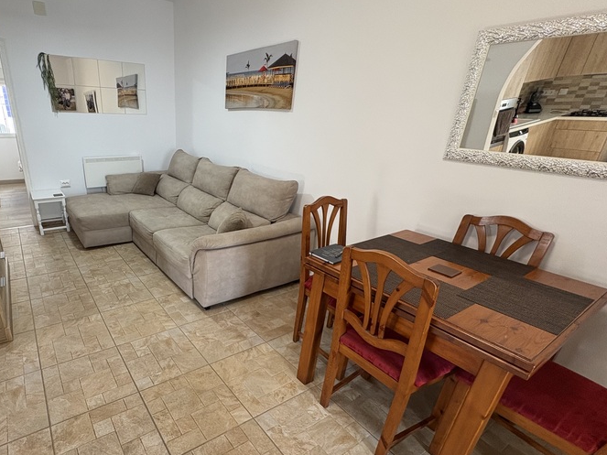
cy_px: 260
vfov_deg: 68.3
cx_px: 211
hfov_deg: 82.3
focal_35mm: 19
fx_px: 333
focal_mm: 2.22
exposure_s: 1/93
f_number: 2.2
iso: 200
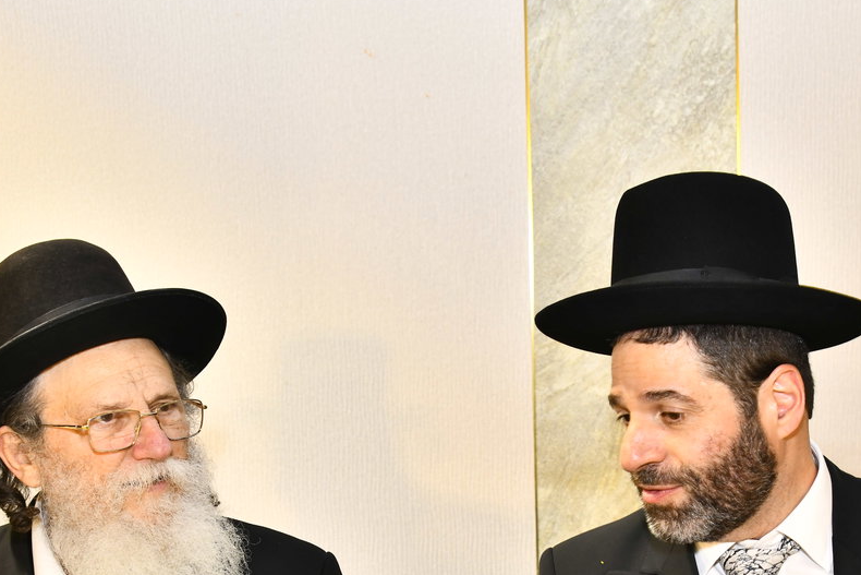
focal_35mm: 62
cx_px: 469
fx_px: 1483
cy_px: 475
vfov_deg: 21.6
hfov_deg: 32.4
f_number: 5.6
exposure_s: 1/100
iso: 1000
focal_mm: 35
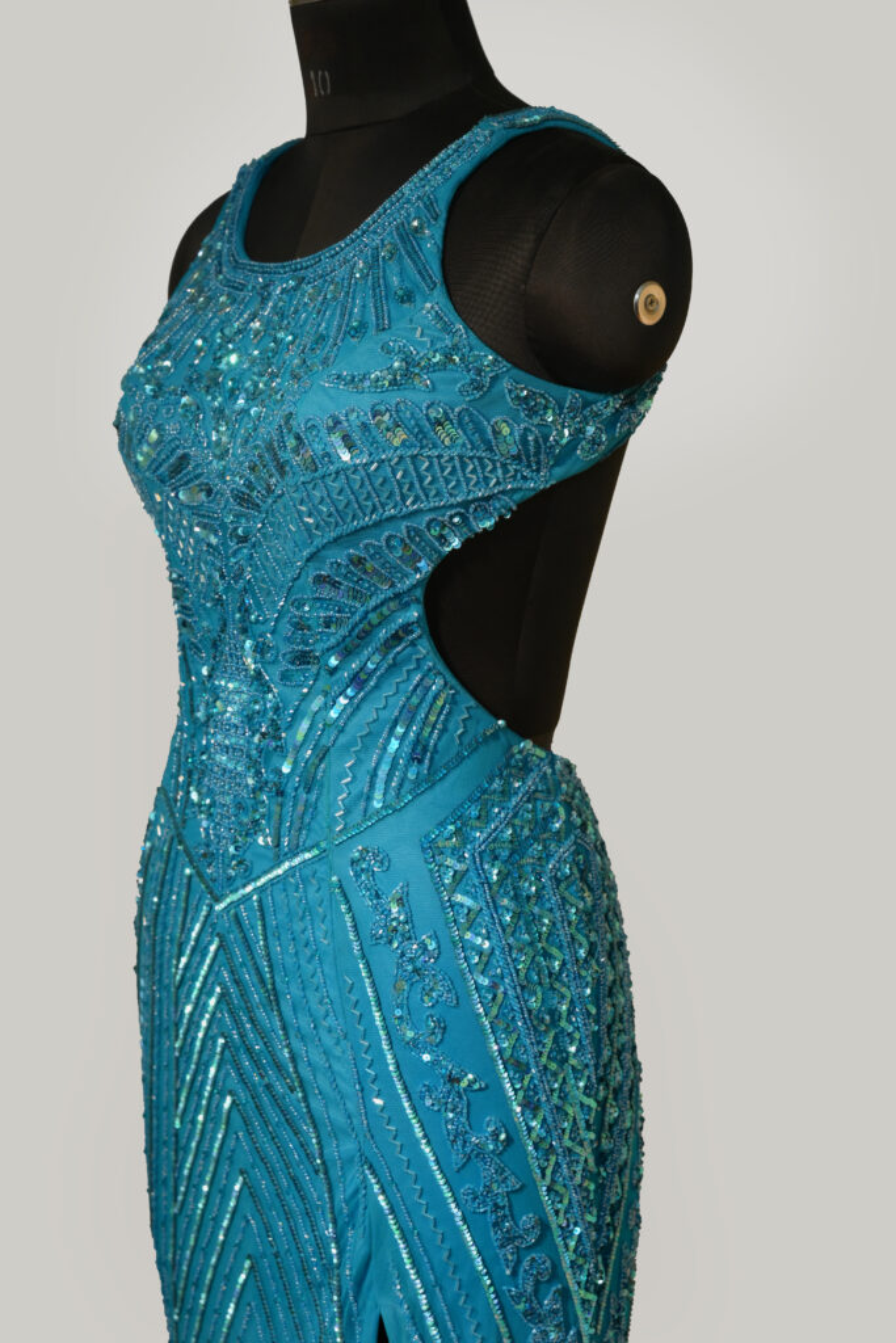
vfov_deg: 38.9
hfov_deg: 26.5
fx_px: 1903
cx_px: 448
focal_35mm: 51
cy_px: 672
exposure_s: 1/125
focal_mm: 51
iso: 1250
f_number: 5
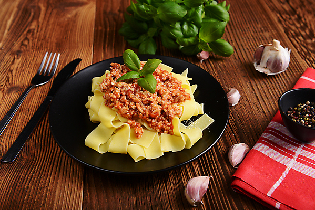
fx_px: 394
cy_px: 105
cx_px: 158
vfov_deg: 29.9
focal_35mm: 45
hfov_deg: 43.6
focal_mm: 45
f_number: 7.1
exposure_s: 1/160
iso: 100
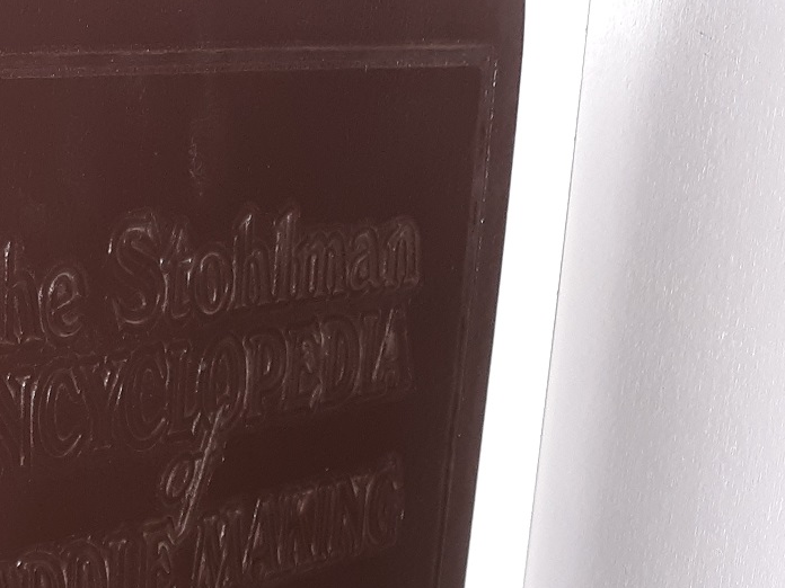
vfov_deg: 17.0
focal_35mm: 83
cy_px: 716
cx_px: 62
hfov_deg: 22.9
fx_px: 1882
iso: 64
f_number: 1.7
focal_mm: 3.7
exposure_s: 1/40
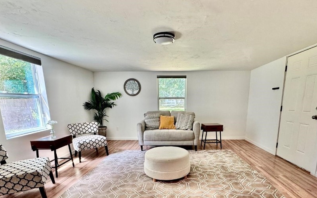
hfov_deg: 87.9
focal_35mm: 19
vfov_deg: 60.6
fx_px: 164
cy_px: 133
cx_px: 168
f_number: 2.2
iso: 200
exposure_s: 1/60
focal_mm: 2.22
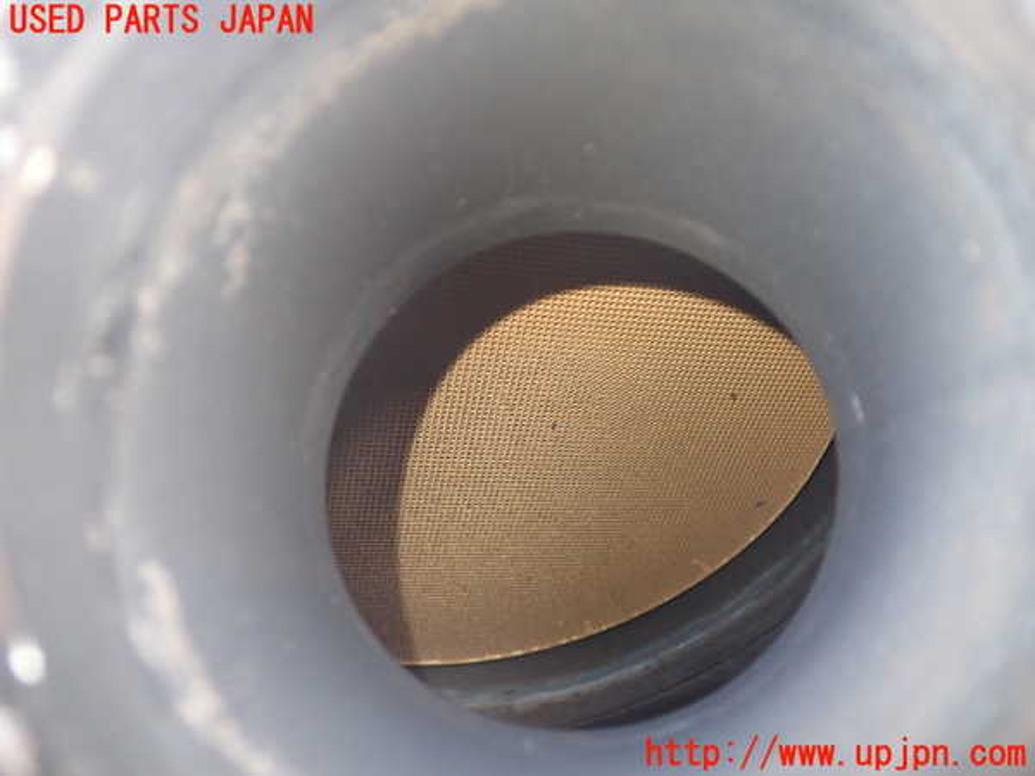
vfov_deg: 46.8
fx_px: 897
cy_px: 388
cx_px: 518
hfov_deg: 60.0
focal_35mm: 30
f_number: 2.3
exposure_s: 1/30
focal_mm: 5.4
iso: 640
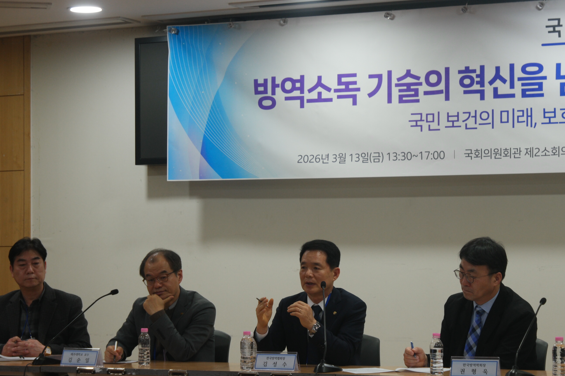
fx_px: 1522
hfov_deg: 21.0
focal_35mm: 97
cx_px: 335
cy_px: 234
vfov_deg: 14.1
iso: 500
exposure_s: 1/80
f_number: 5.6
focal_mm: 50
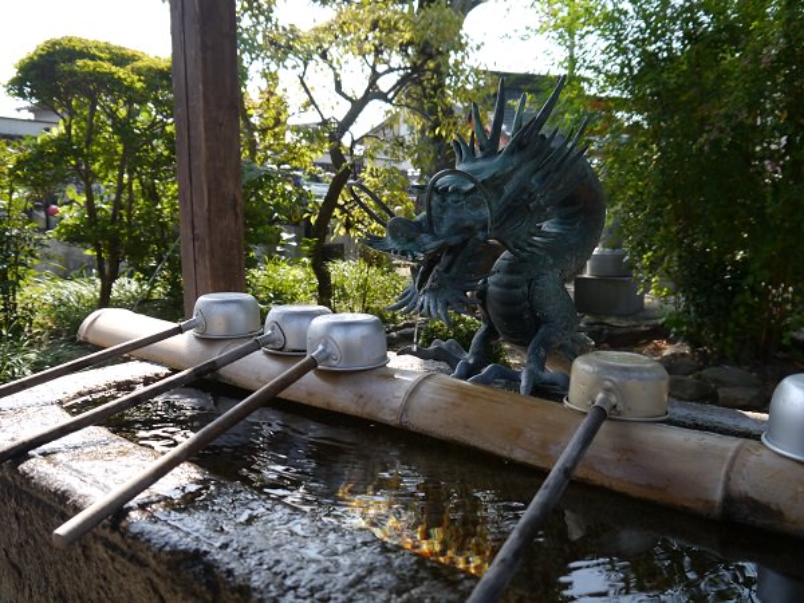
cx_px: 402
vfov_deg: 46.8
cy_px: 302
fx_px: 697
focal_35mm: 30
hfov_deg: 60.0
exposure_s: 1/250
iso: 160
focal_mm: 15
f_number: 5
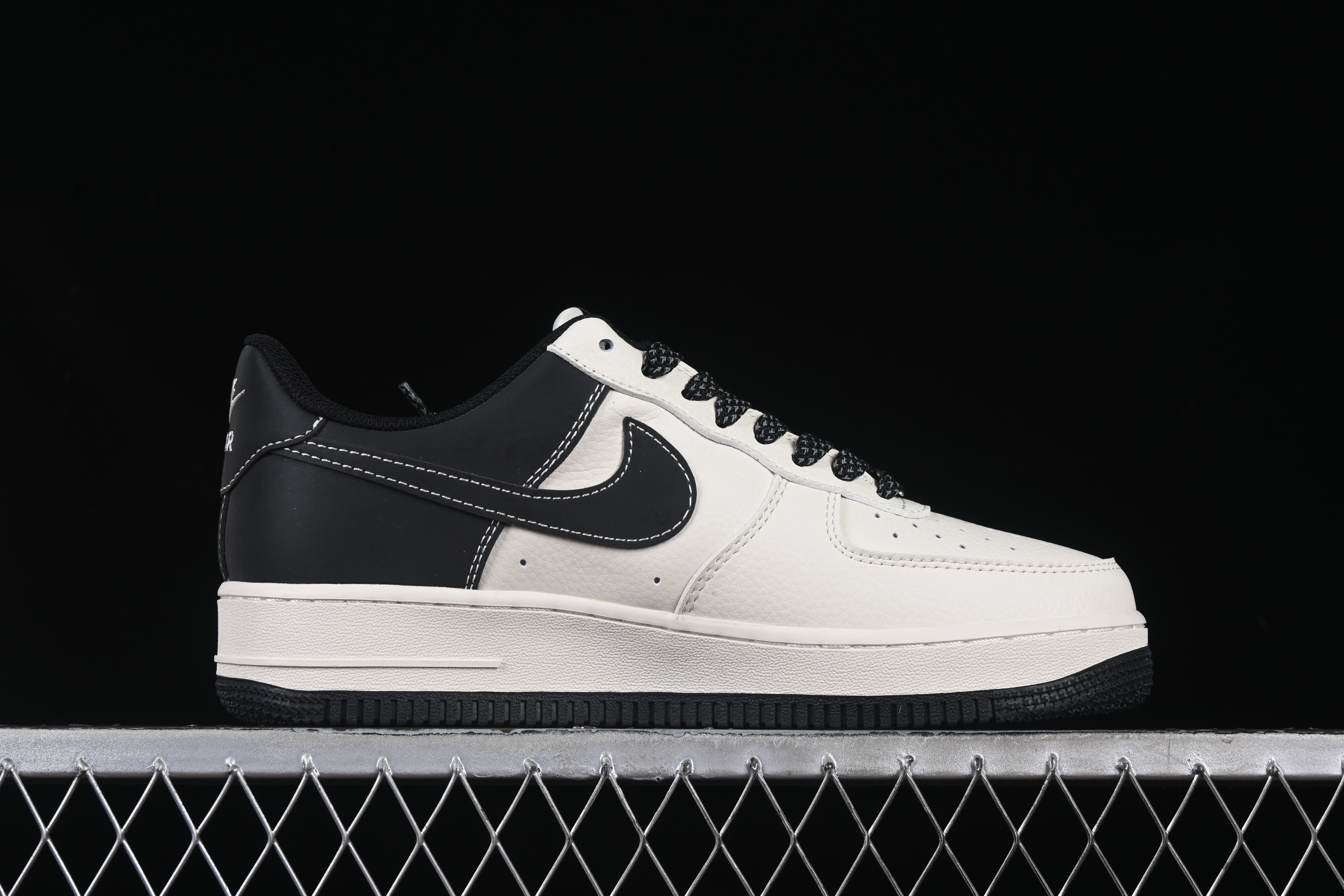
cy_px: 448
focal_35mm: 75
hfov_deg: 27.0
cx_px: 672
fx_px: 2800
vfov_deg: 18.2
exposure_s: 1/80
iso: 160
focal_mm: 50
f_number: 8
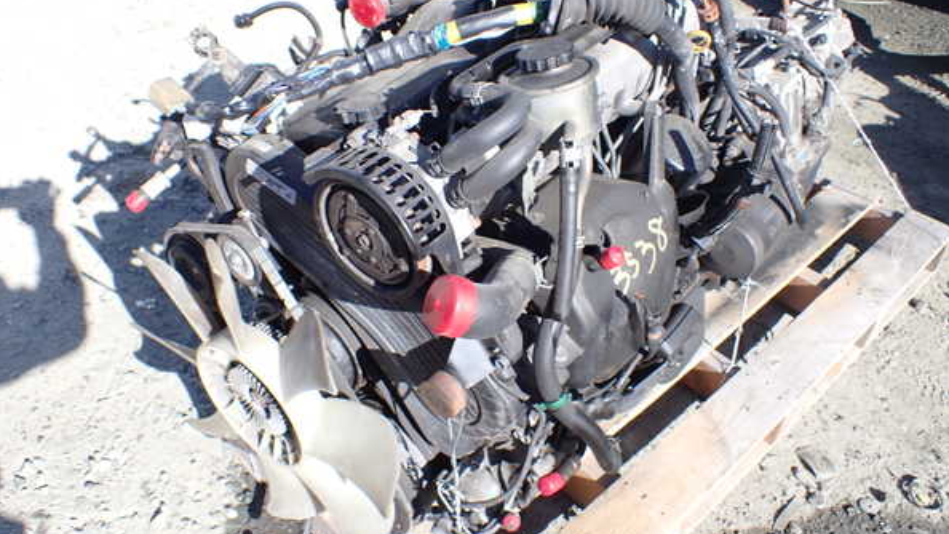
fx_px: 830
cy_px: 249
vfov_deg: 35.6
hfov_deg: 59.5
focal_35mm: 33
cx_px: 476
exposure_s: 1/400
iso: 100
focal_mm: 5.4
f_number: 3.2
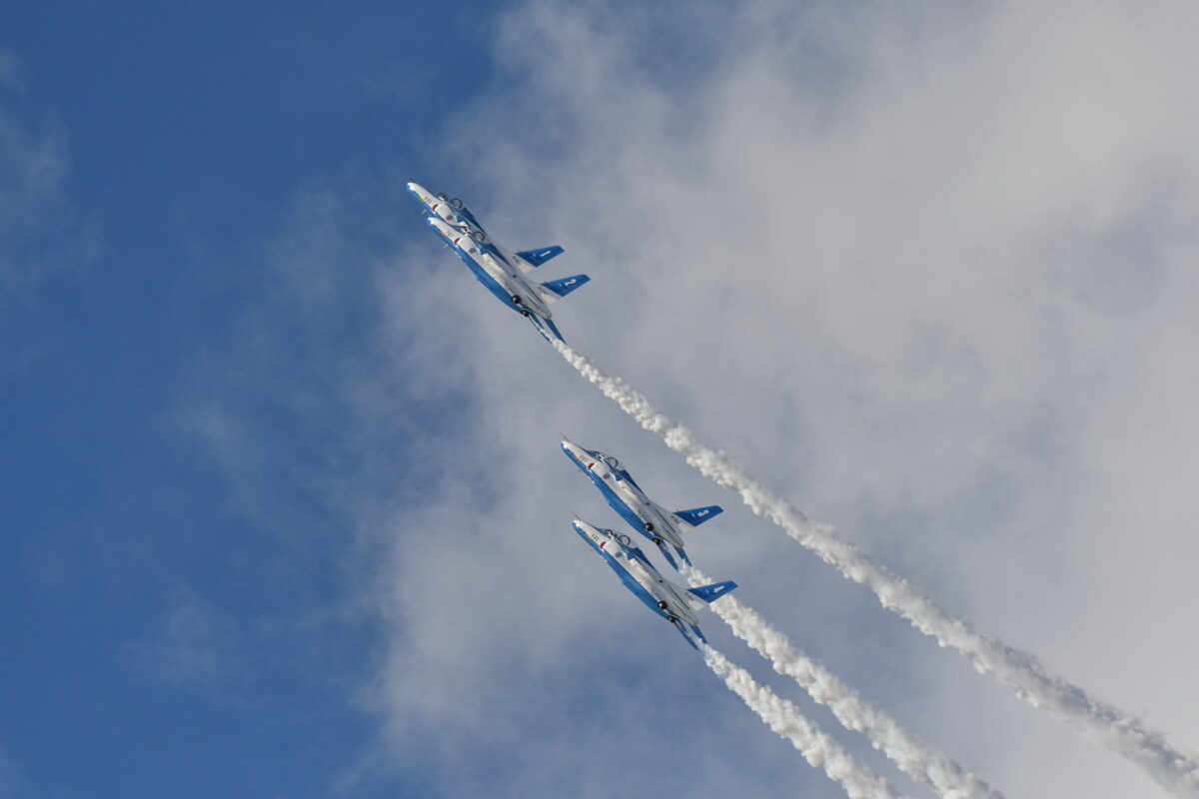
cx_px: 600
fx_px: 19982
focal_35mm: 600
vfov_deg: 2.3
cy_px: 400
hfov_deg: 3.4
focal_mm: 400
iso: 160
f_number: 6
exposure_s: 1/2500
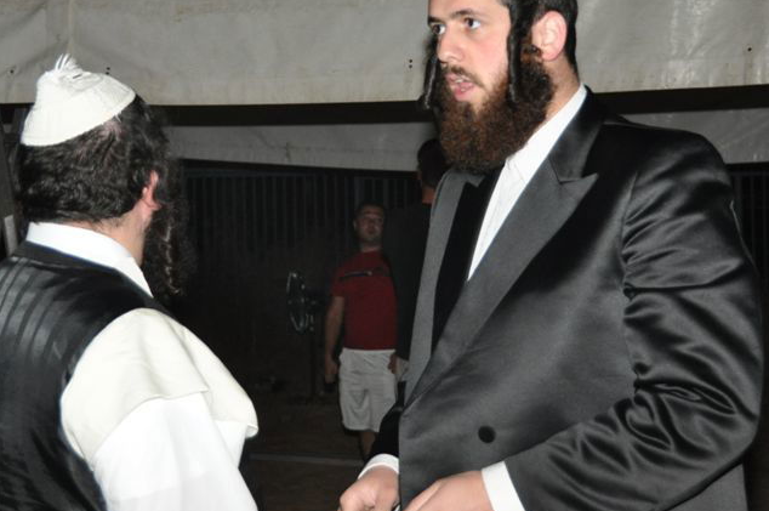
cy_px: 126
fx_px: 1809
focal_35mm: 85
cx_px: 364
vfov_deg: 16.0
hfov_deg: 24.0
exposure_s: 1/60
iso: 800
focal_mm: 35
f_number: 4.2
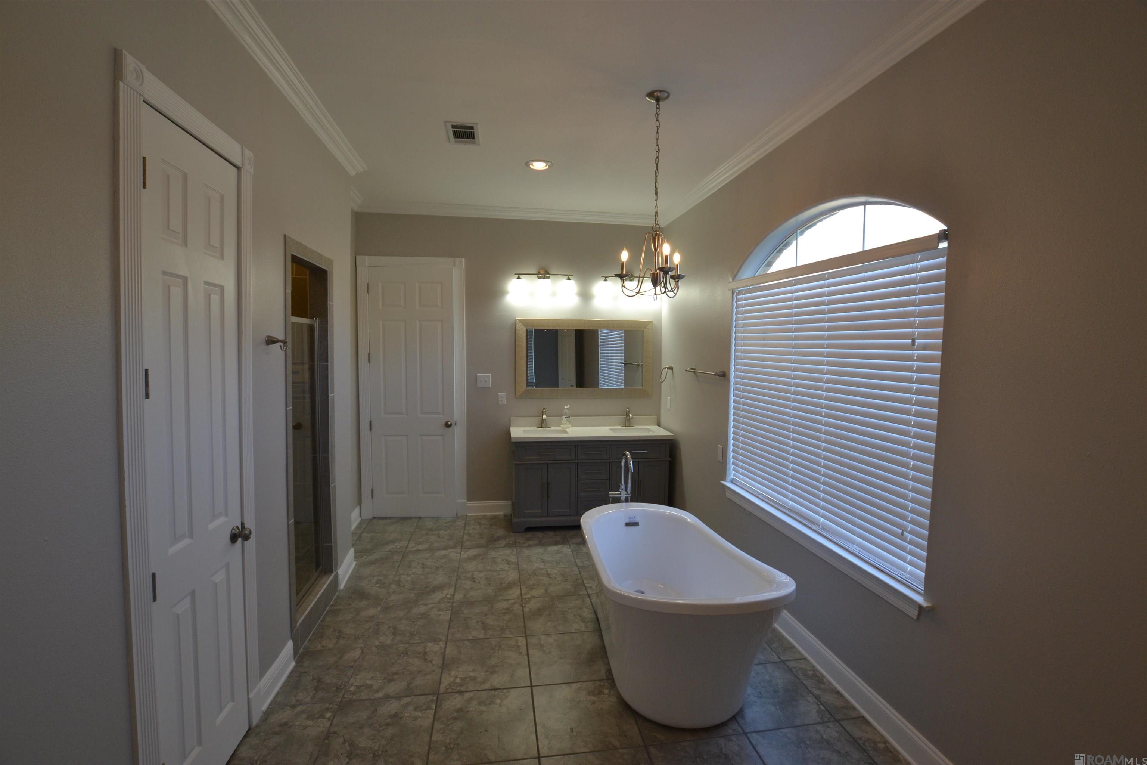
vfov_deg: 77.3
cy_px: 382
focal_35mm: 15
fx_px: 478
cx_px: 574
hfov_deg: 100.4
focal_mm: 10
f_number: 5.6
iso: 320
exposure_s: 1/60
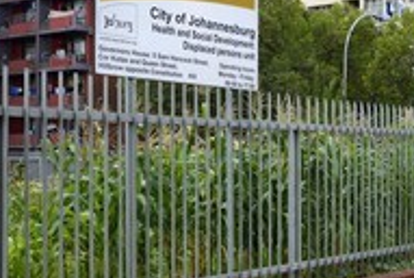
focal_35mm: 68
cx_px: 407
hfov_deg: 28.0
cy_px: 135
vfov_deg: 20.1
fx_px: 783
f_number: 9
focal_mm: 31
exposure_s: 1/160
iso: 200
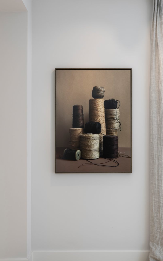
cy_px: 125
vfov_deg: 44.6
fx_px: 318
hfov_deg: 28.7
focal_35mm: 45
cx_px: 97
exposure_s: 2
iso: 31
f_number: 9
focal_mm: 31.5
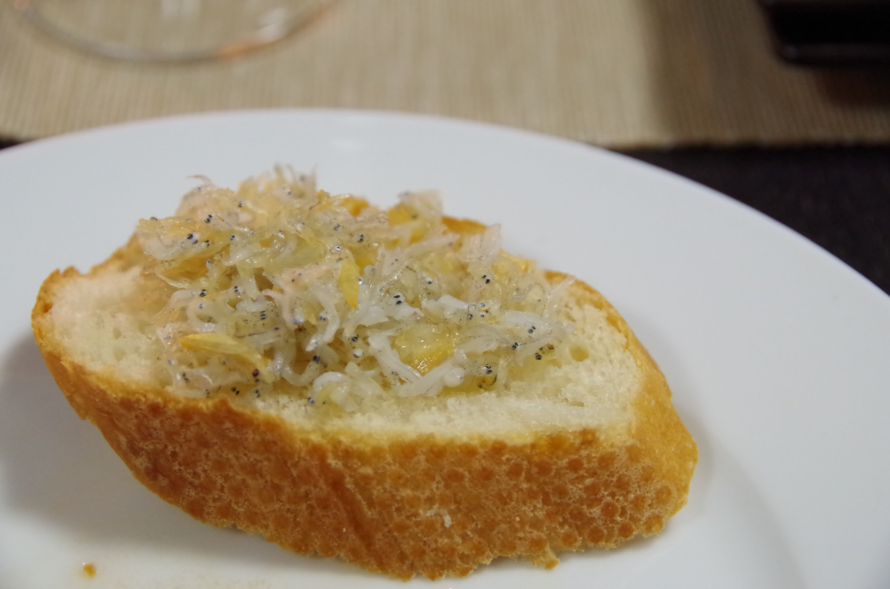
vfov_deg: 15.1
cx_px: 445
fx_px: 2220
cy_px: 294
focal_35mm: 90
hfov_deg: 22.7
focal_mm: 60
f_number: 5.6
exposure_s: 1/25
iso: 3200
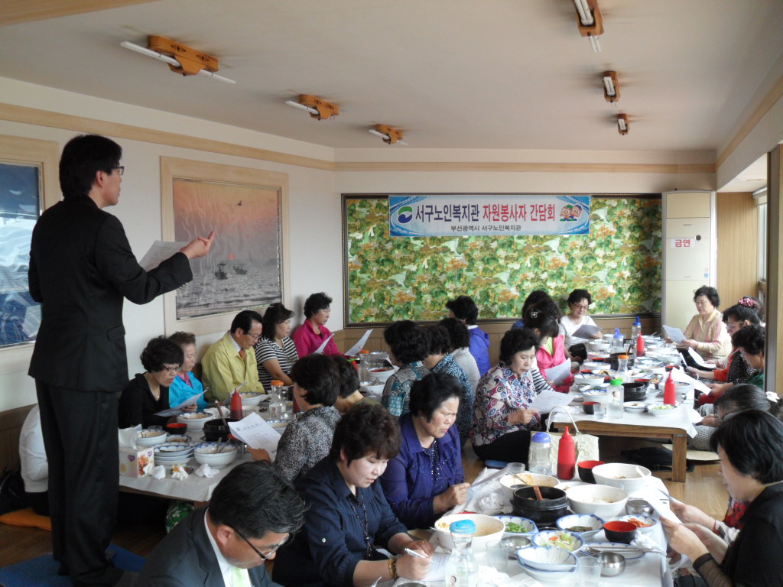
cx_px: 392
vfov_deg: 40.7
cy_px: 294
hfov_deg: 52.6
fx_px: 792
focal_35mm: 35
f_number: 2.8
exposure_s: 1/90
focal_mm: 6.2
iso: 100
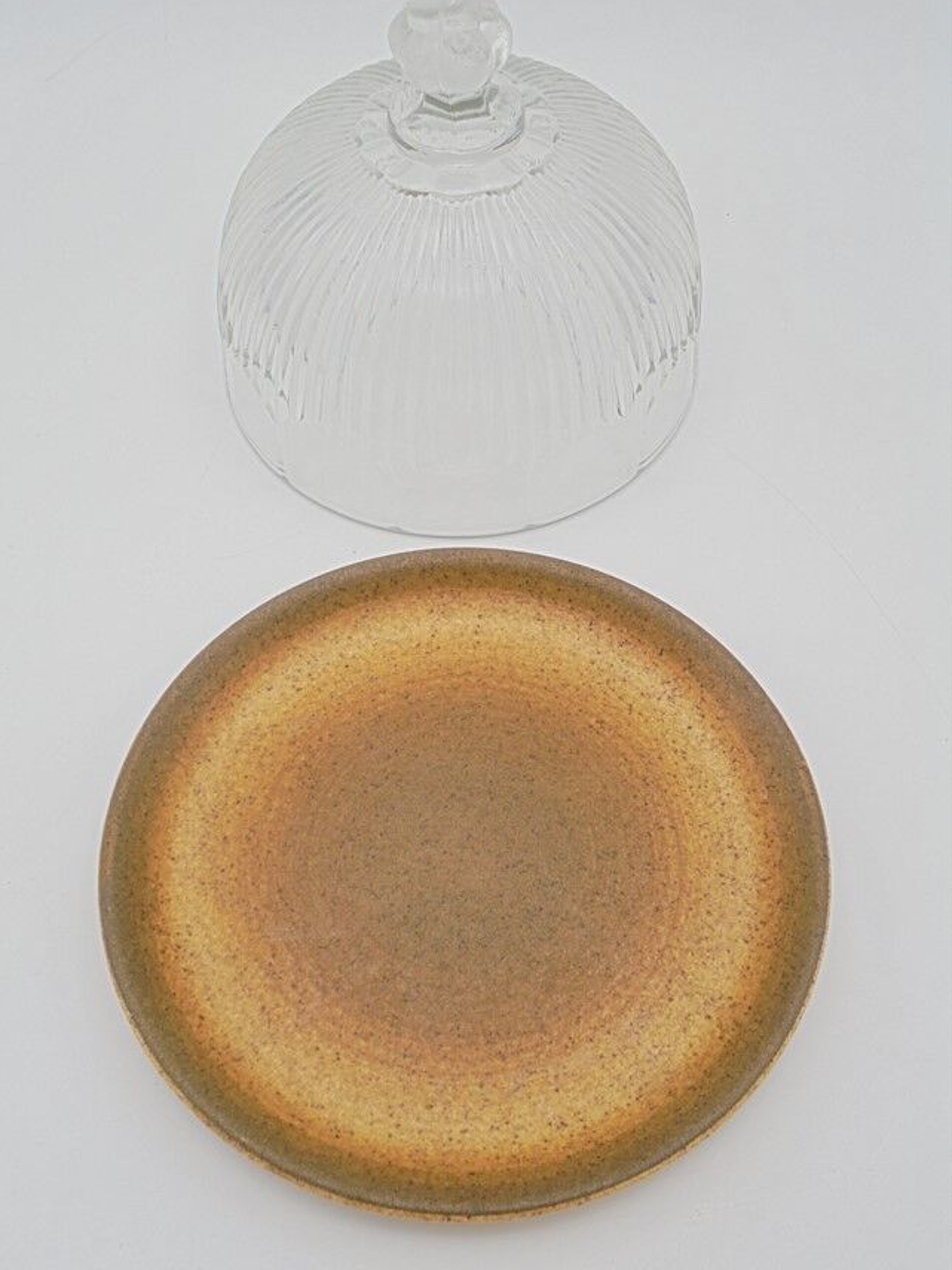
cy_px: 608
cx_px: 452
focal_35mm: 40
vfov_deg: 46.8
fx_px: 1467
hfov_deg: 35.9
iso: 100
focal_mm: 6.9
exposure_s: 1/160
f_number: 4.2
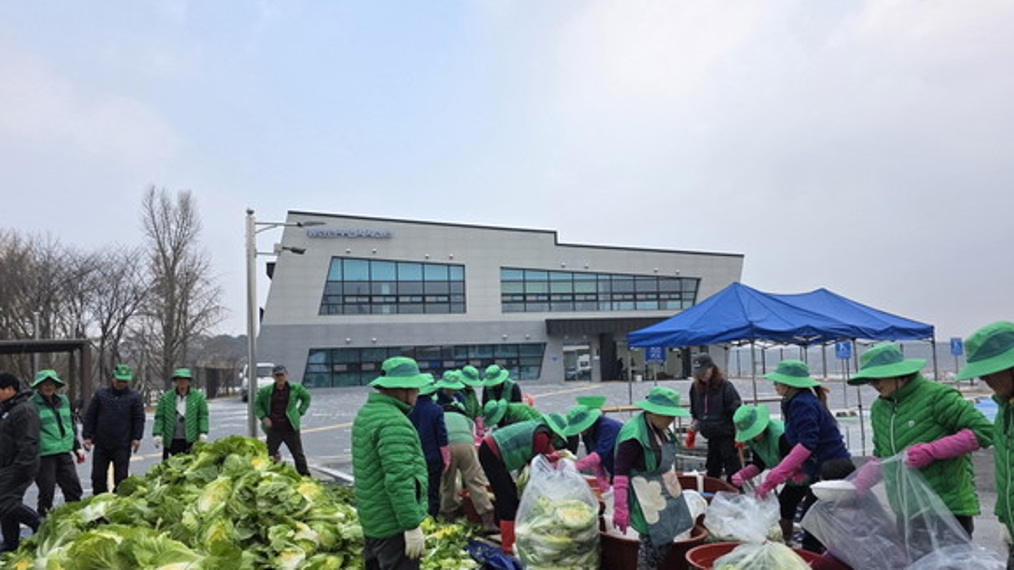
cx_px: 491
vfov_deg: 44.2
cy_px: 340
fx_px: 699
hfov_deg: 71.9
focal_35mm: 26
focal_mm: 6.3
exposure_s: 1/2985
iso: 80
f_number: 1.7
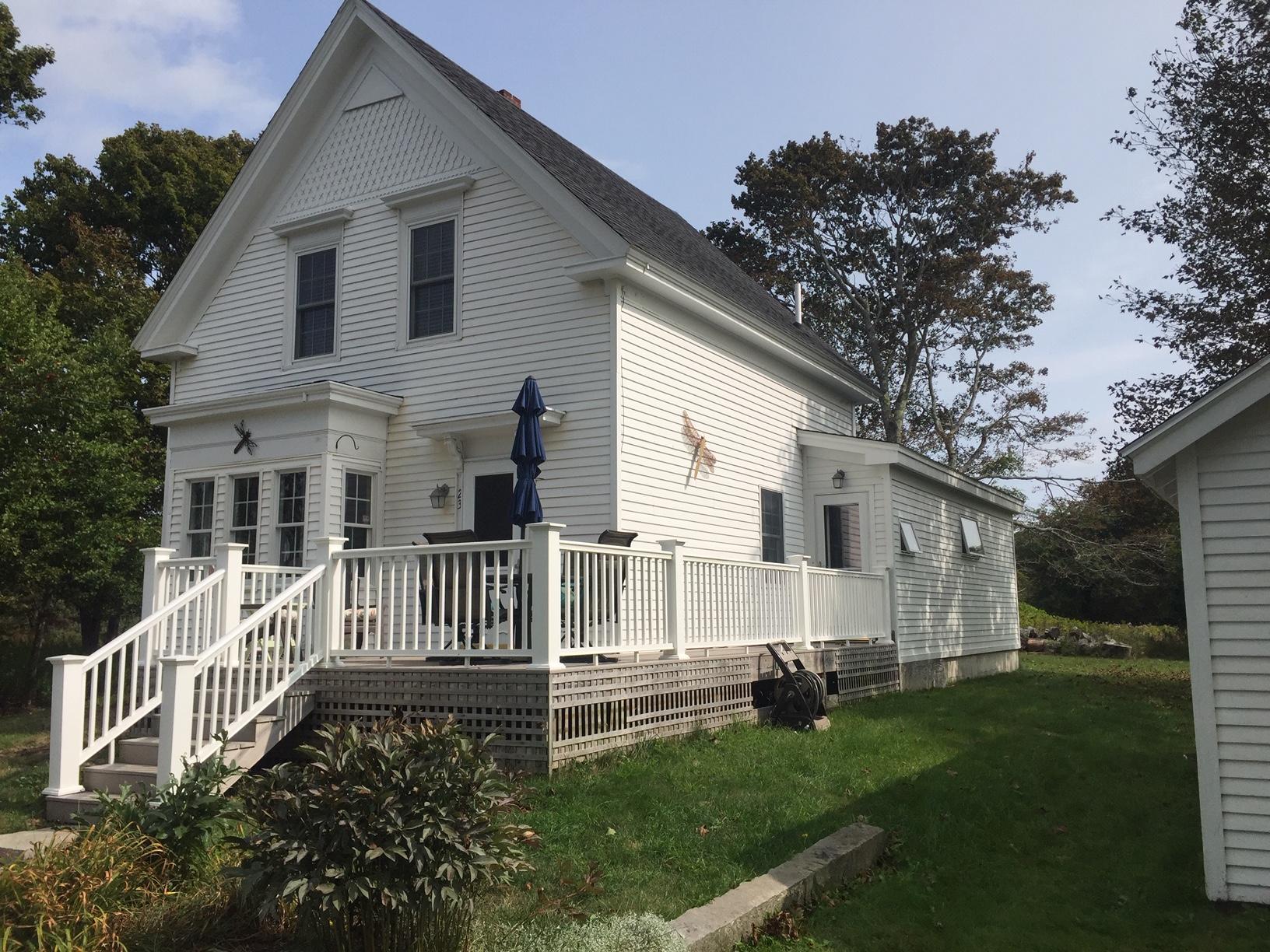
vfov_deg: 48.2
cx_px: 635
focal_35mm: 29
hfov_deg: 61.7
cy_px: 476
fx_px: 1064
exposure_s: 1/3300
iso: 32
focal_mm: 4.15
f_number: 2.2
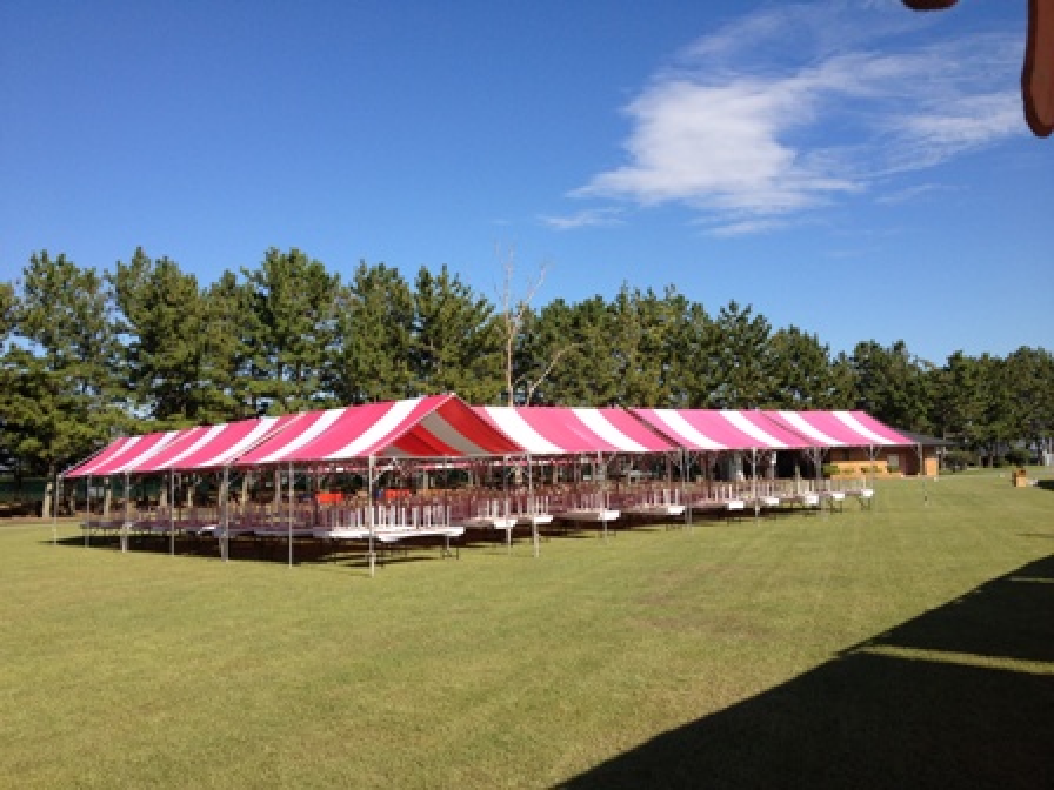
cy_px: 395
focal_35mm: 35
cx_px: 527
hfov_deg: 52.6
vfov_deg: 40.7
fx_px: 1066
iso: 64
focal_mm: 4.28
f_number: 2.4
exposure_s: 1/1416
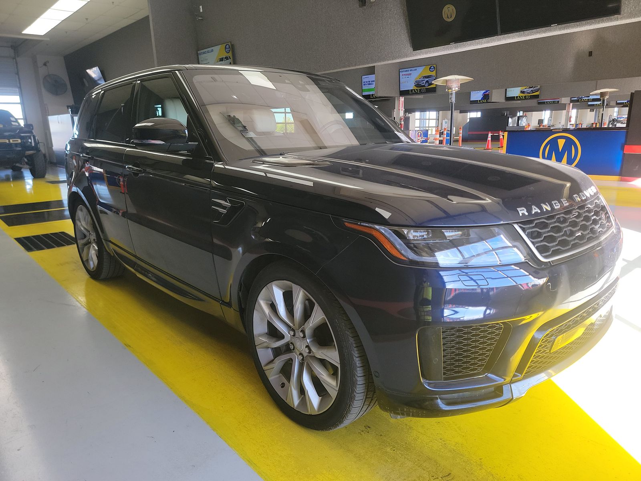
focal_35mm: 24
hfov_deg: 71.6
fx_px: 444
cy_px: 240
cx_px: 320
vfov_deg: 56.8
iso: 88
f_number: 1.8
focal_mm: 6.7
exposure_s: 1/59
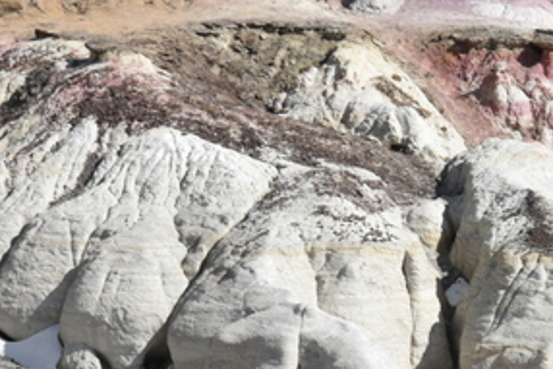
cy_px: 419
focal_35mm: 604
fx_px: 9282
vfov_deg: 2.3
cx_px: 603
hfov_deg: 3.4
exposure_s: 1/320
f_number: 9
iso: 100
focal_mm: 135
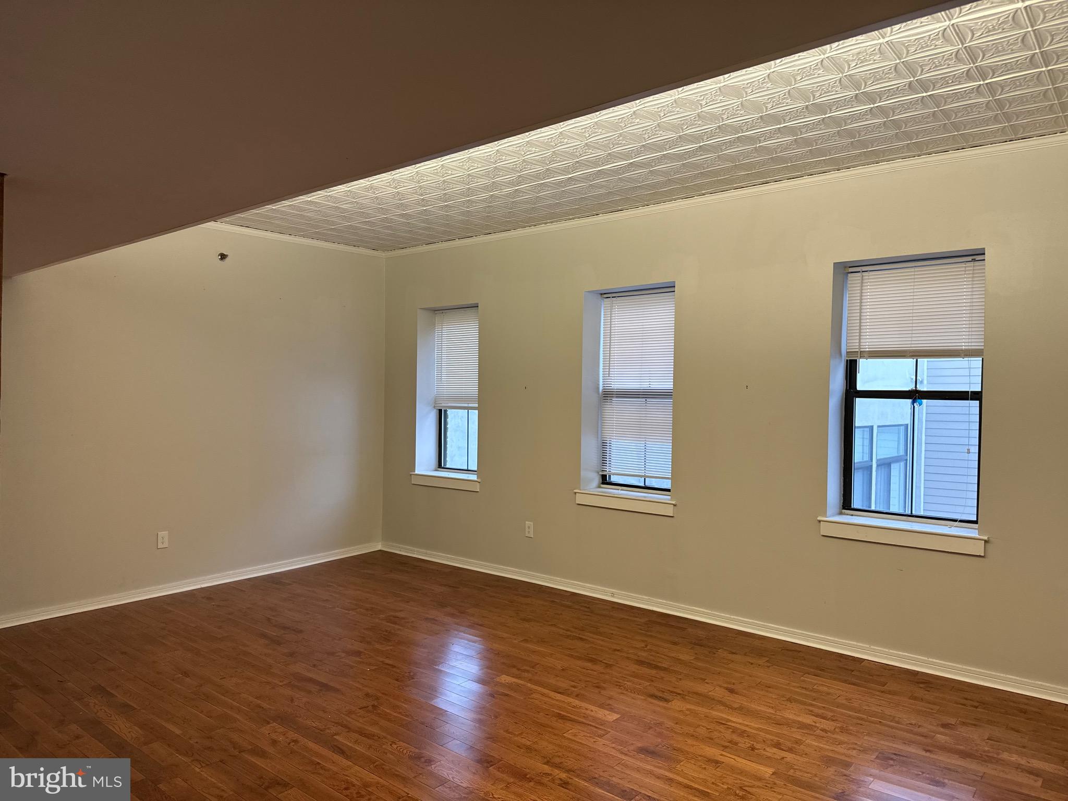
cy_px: 400
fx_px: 740
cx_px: 534
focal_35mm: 24
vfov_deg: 56.8
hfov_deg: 71.6
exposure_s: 1/60
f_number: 1.78
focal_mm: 6.86
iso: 125
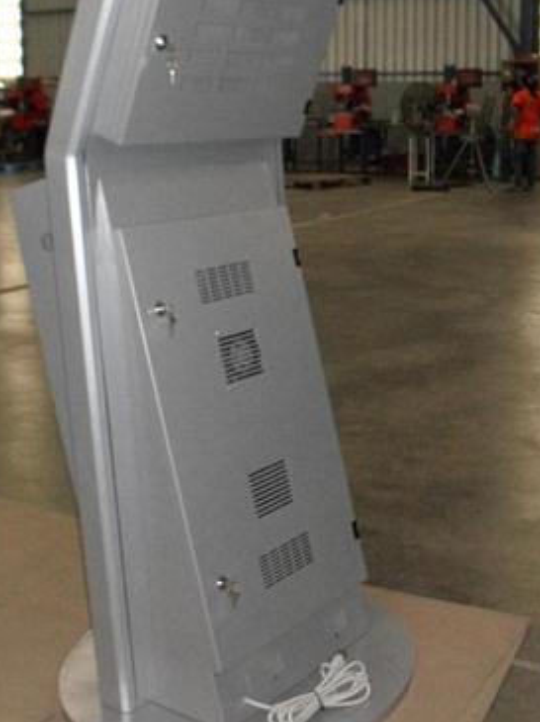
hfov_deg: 29.0
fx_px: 1042
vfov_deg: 38.2
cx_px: 221
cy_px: 328
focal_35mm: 50
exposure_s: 1/45
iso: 400
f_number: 8.3
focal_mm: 6.3
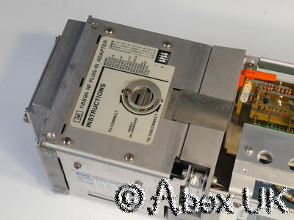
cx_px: 147
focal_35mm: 80
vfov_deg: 18.4
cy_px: 110
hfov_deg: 24.4
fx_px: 679
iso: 400
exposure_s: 1/4
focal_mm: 40
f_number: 13
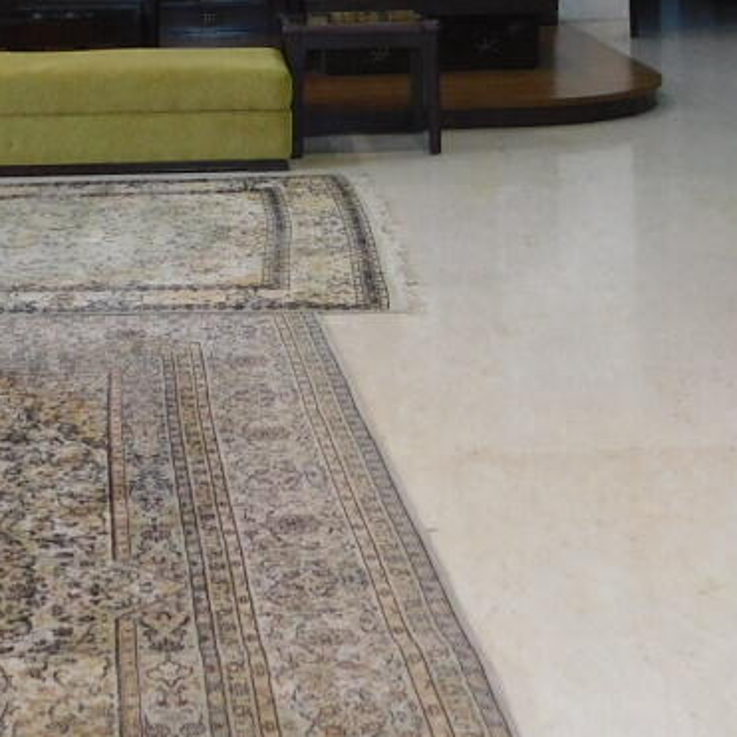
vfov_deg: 20.6
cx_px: 217
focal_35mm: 79
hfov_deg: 21.8
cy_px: -125
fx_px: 1903
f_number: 3
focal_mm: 4
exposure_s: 1/30
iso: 200
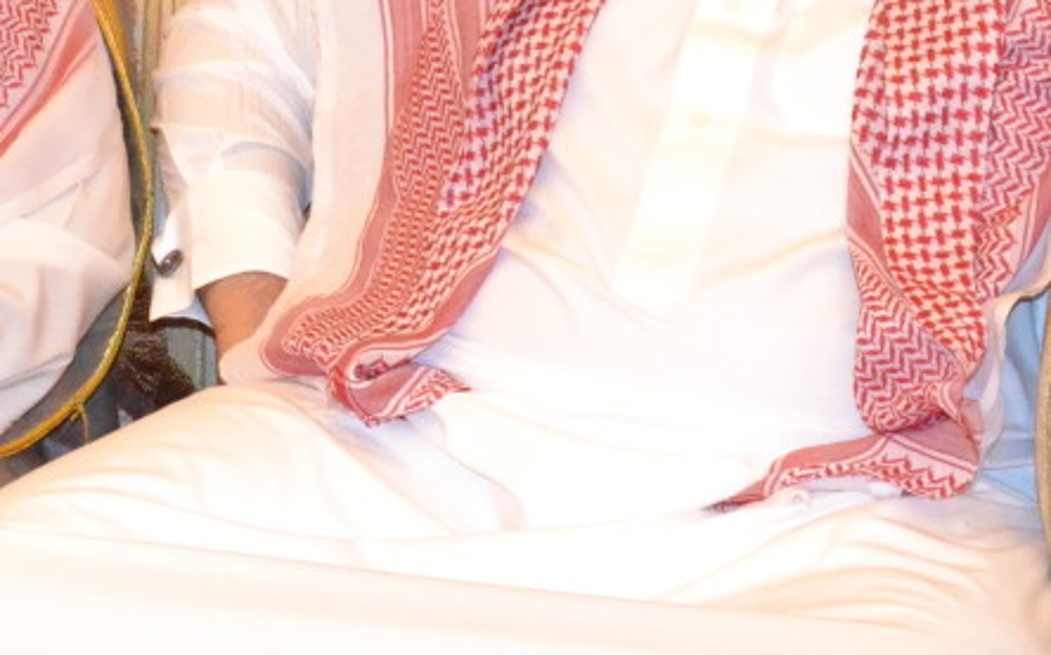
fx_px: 3836
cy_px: 60
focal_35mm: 134
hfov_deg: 15.5
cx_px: 208
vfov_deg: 9.7
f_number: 10
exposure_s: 1/160
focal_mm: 38
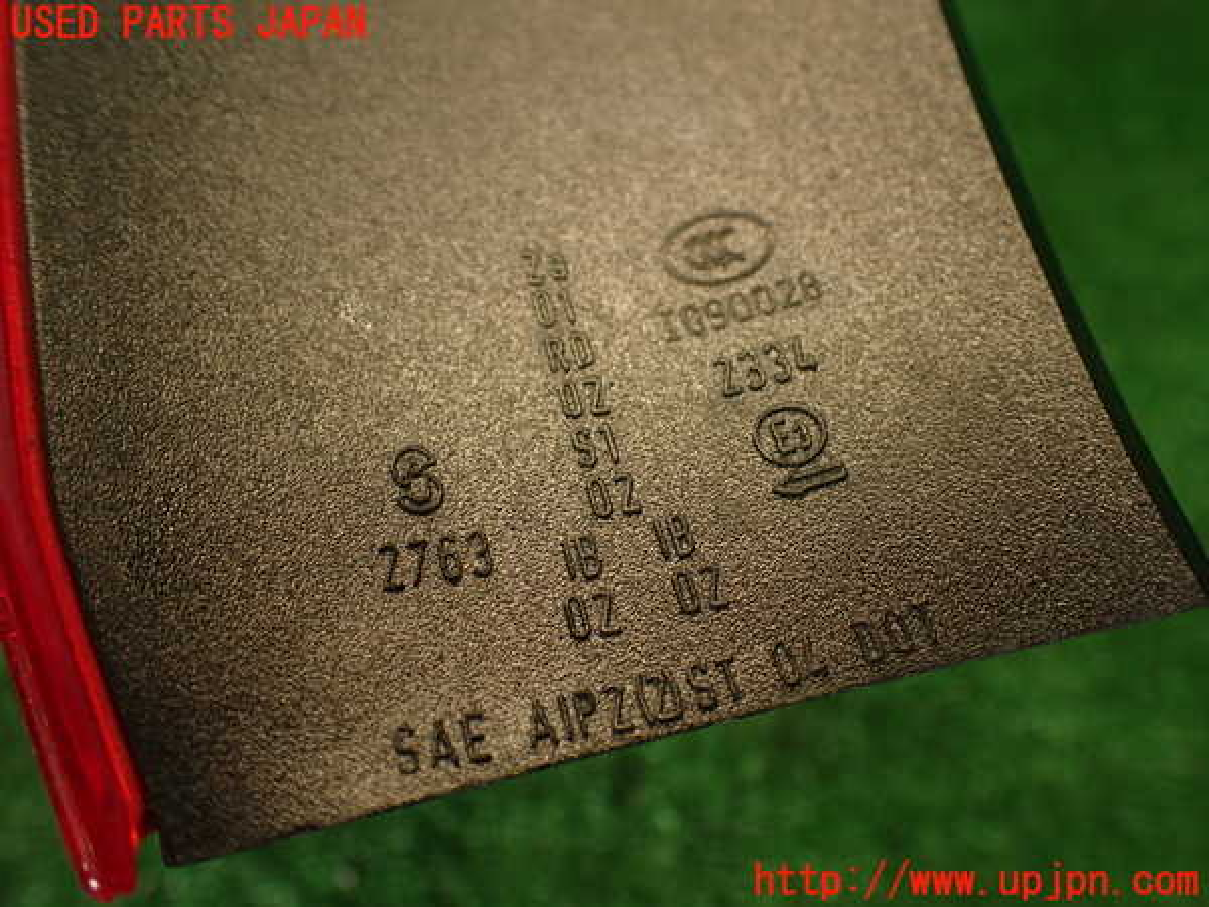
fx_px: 1118
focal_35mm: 32
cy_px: 454
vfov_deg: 44.2
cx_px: 604
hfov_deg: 56.8
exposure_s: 1/60
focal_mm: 5.79
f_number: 2.4
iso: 160
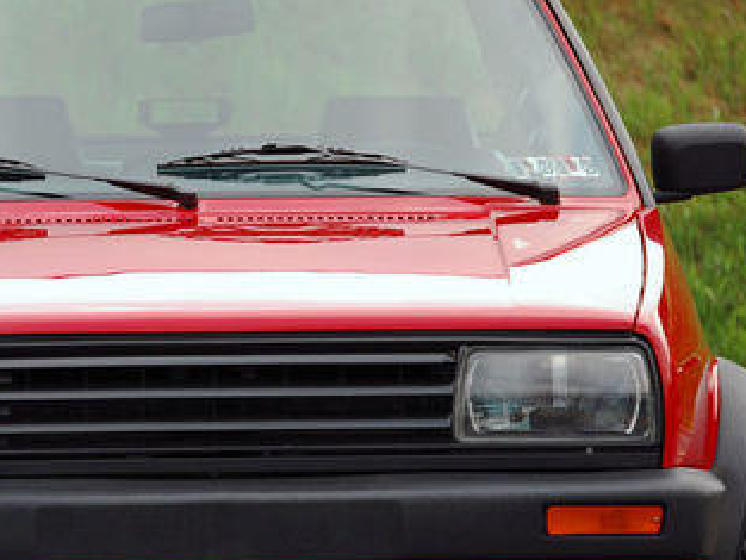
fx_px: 8257
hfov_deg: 5.2
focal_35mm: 383
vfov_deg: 3.9
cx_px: 164
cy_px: 372
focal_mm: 130
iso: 200
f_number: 5
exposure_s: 1/125
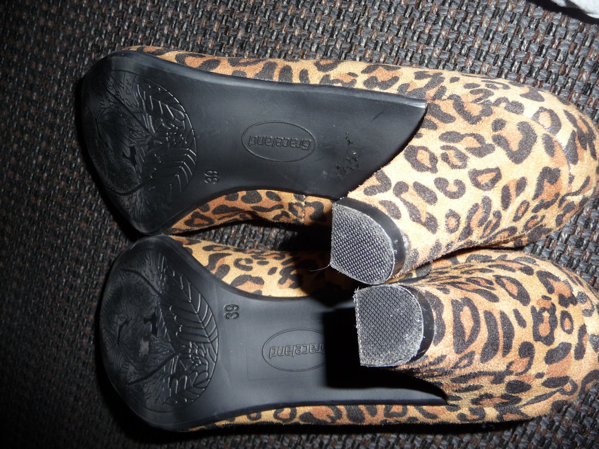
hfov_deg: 63.4
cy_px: 224
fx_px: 485
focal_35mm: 28
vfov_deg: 49.8
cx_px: 300
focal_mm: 4.7
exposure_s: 1/30
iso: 100
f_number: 3.3
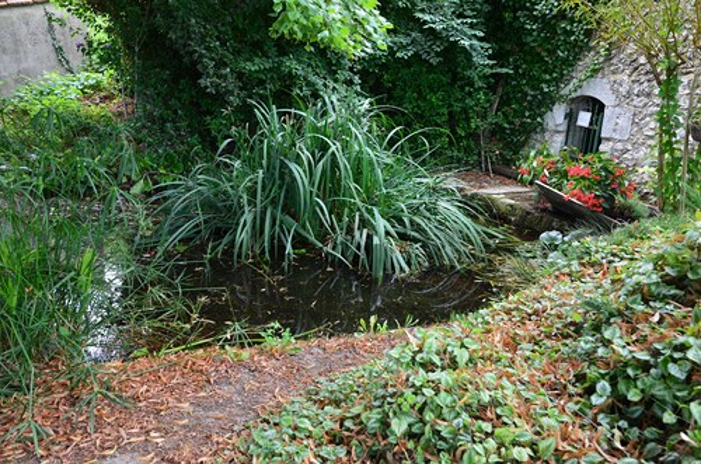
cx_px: 350
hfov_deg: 62.0
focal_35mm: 30
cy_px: 232
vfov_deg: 43.4
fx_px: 583
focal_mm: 20
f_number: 8
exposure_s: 1/60
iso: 500
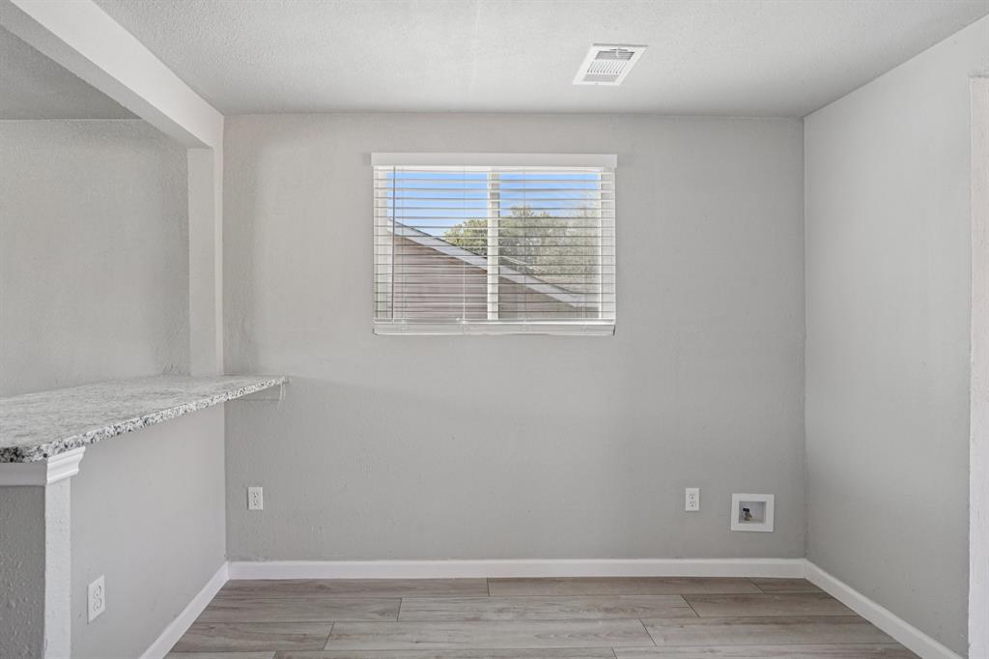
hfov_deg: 90.0
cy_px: 330
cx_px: 494
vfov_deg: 67.3
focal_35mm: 18
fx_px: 494
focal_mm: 18
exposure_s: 1/50
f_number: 8
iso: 400
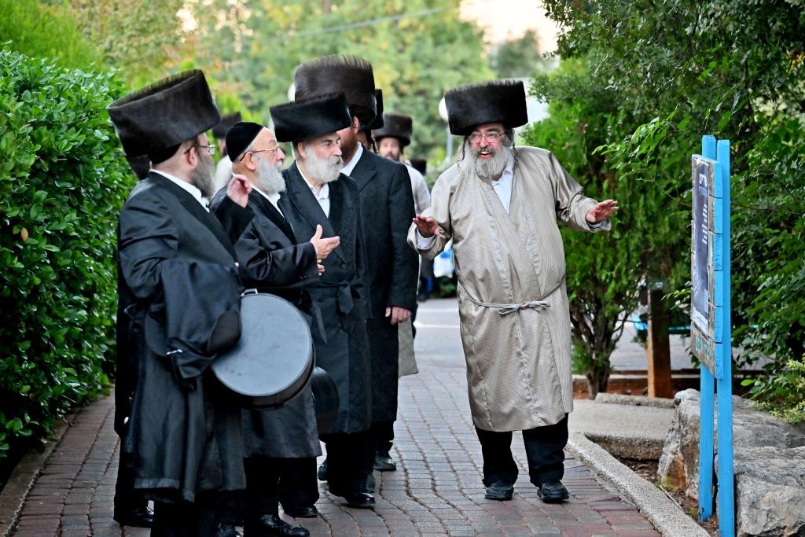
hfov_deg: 17.1
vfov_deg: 11.4
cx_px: 402
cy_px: 268
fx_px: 2684
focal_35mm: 120
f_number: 4
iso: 1000
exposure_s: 1/250
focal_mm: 120
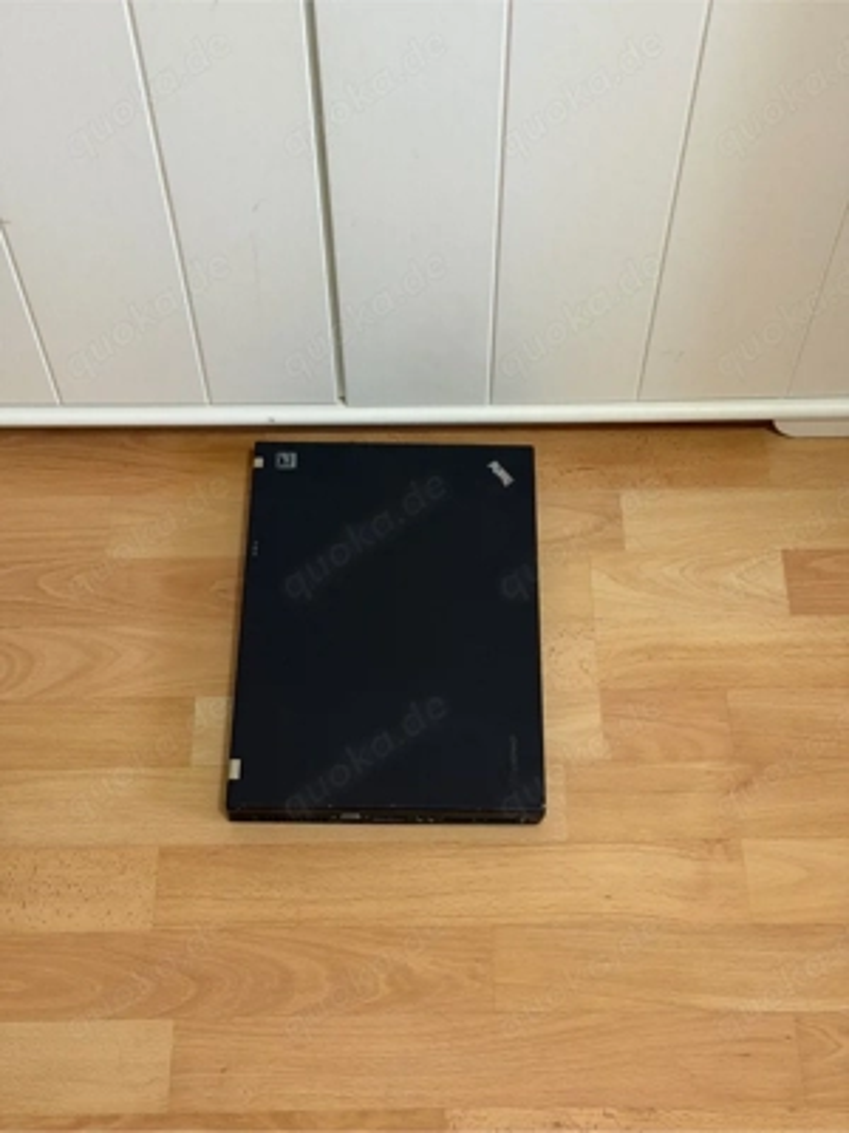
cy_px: 566
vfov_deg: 39.7
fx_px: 1570
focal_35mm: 48
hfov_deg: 30.3
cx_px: 424
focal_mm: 6.76
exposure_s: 1/40
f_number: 1.78
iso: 400
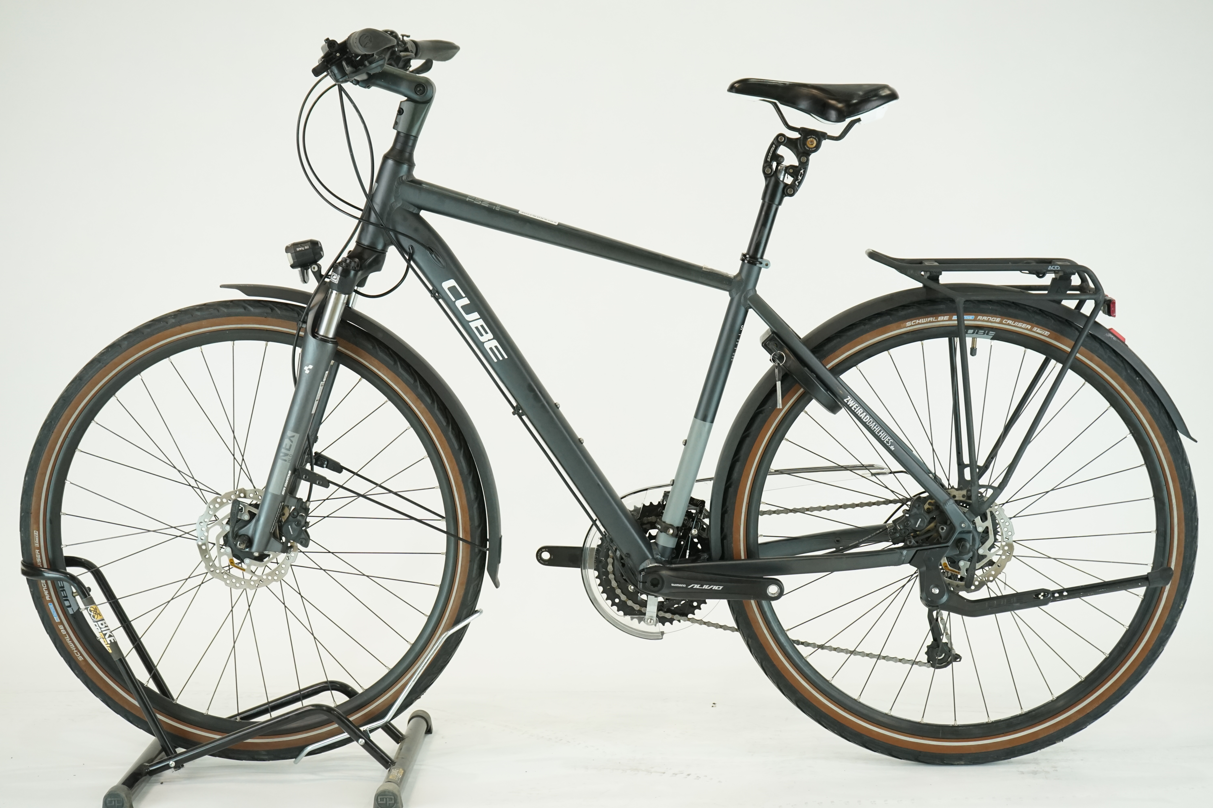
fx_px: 1988
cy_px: 404
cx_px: 606
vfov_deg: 23.0
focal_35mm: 59
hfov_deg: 33.9
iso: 1600
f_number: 6.3
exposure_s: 1/200
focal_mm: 59
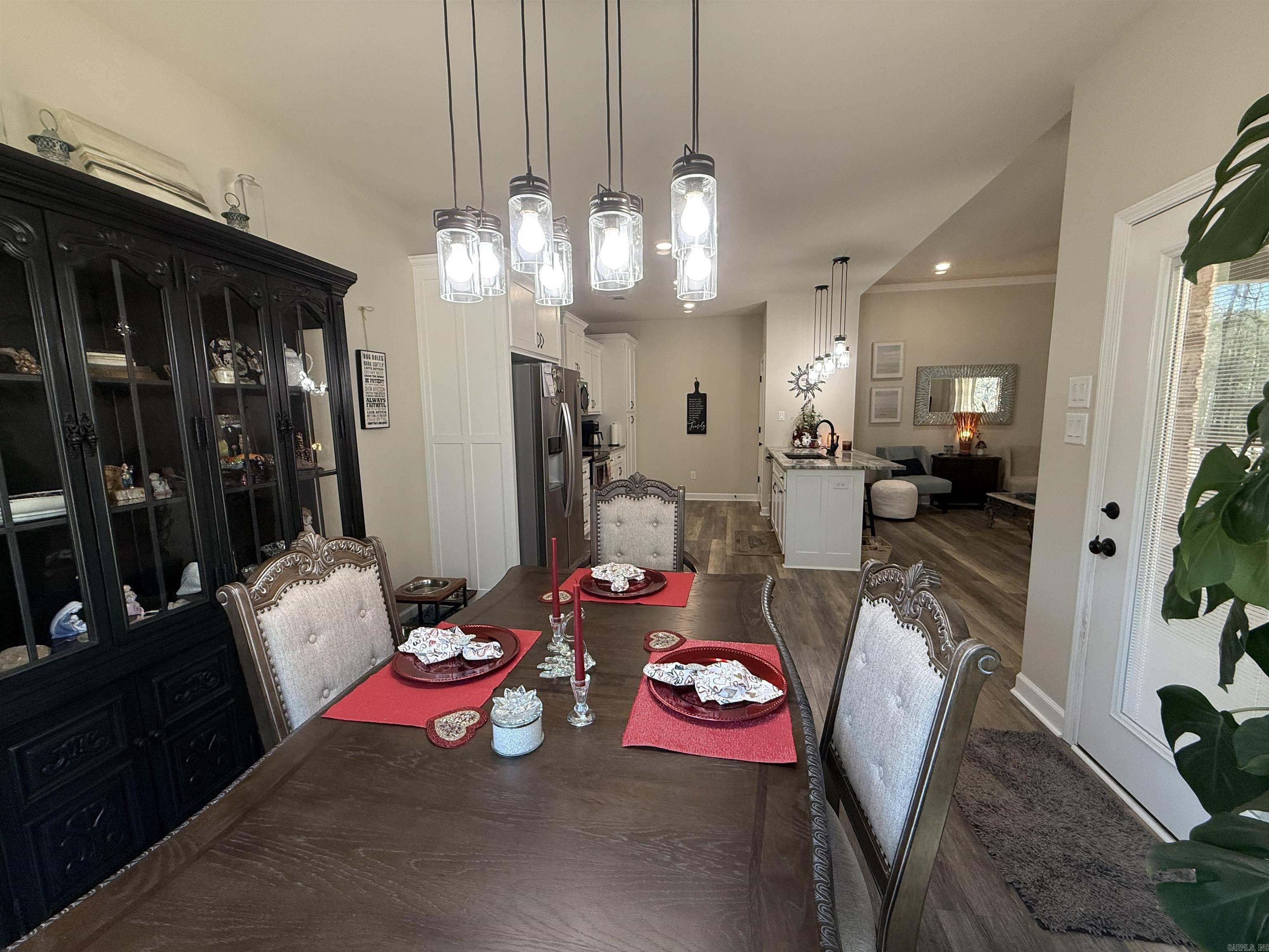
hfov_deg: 102.1
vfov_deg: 85.7
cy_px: 476
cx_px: 634
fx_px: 513
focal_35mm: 14
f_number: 2.2
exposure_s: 1/120
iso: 200
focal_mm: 2.22
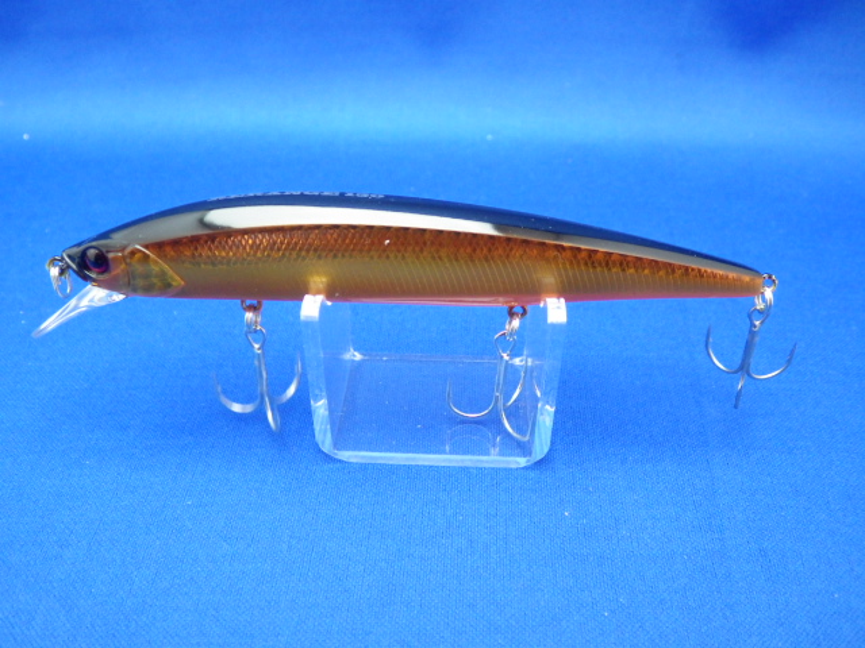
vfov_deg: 45.4
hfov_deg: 58.4
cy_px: 324
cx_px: 432
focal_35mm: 31
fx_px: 775
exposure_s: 1/45
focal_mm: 5.5
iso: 640
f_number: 2.3
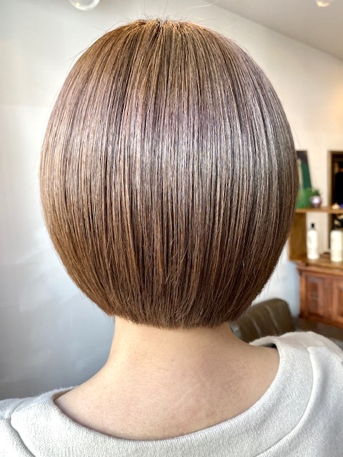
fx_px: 344
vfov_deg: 67.3
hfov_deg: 53.1
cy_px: 228
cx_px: 172
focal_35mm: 26
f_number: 1.8
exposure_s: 1/100
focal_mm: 4.25
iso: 80
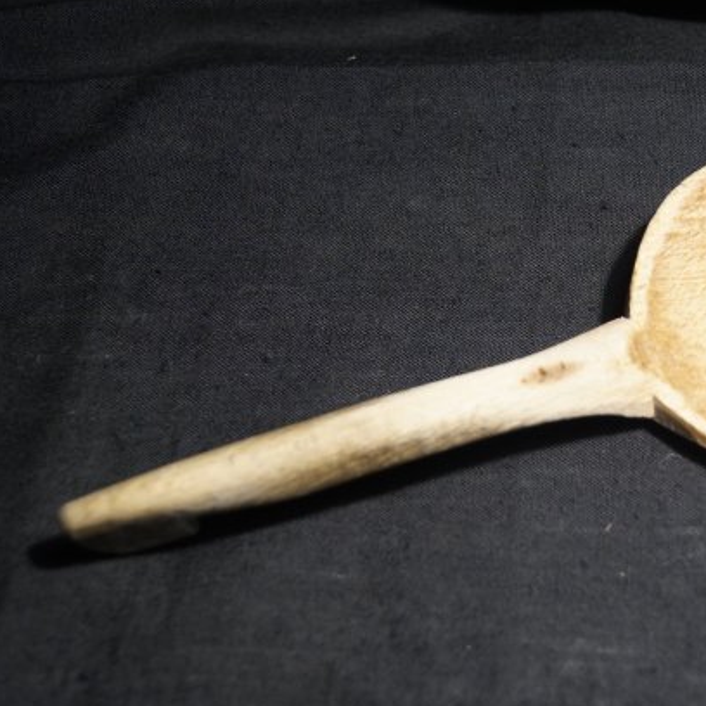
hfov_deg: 30.1
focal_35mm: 56
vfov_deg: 30.6
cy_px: 363
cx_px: 517
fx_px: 1292
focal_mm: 28
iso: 3200
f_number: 4.5
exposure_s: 1/60
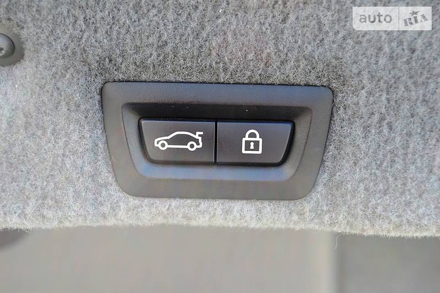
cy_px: 146
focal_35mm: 48
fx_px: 586
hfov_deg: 41.1
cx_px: 220
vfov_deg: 28.0
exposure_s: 1/125
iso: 360
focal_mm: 32
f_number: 5.6
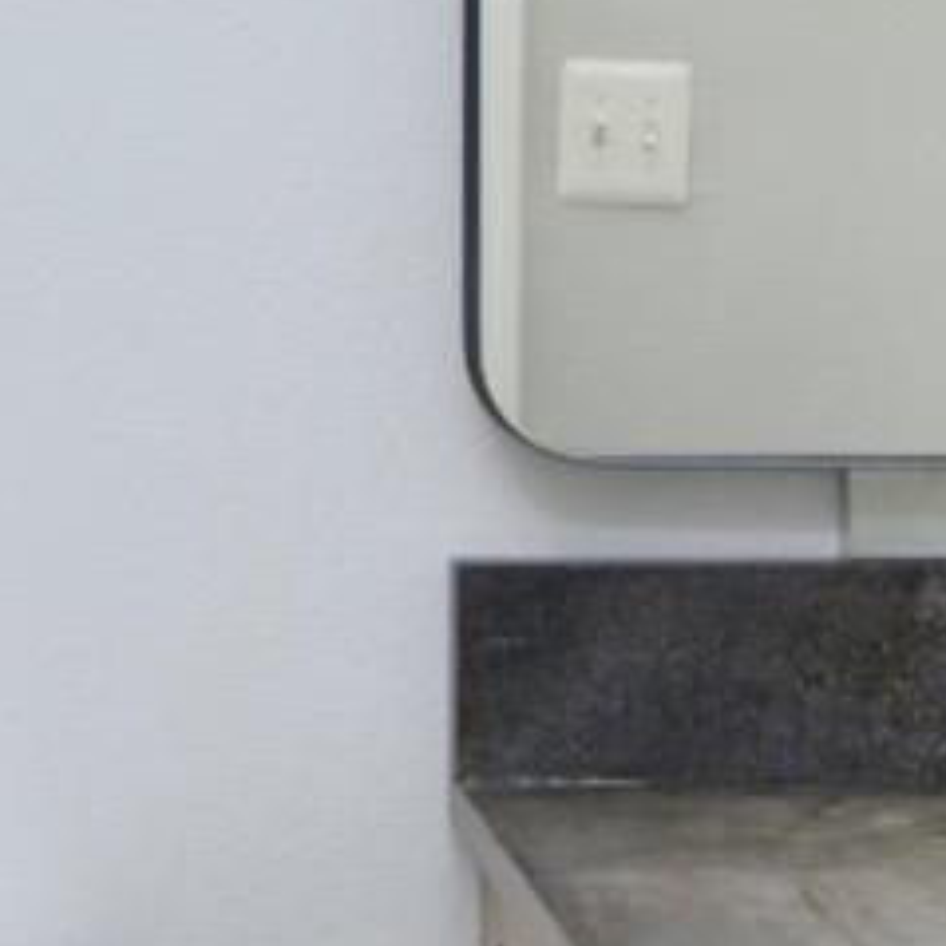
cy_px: -113
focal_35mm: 109
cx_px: -67
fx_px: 3370
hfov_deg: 15.6
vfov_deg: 15.5
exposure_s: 1/60
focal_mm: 10
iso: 320
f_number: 7.1
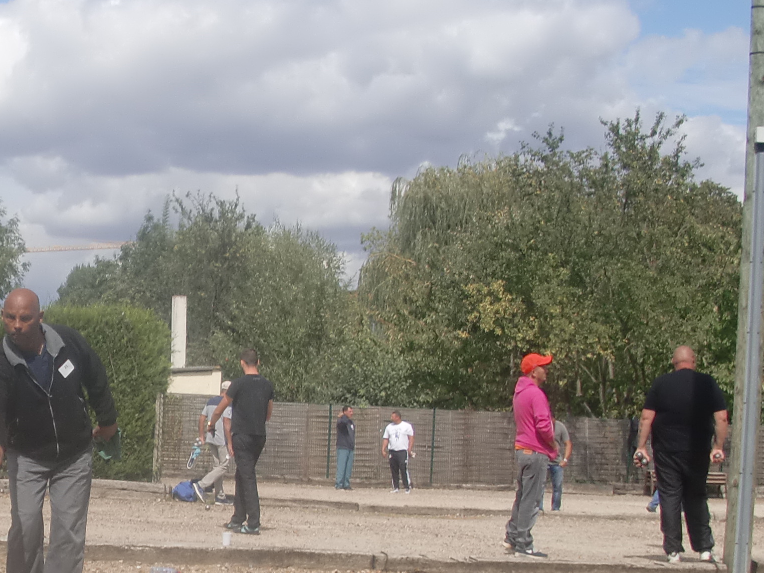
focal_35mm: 94
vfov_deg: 15.6
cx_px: -6
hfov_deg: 20.2
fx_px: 2075
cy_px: 476
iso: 64
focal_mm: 6.3
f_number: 7.9
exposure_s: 1/200
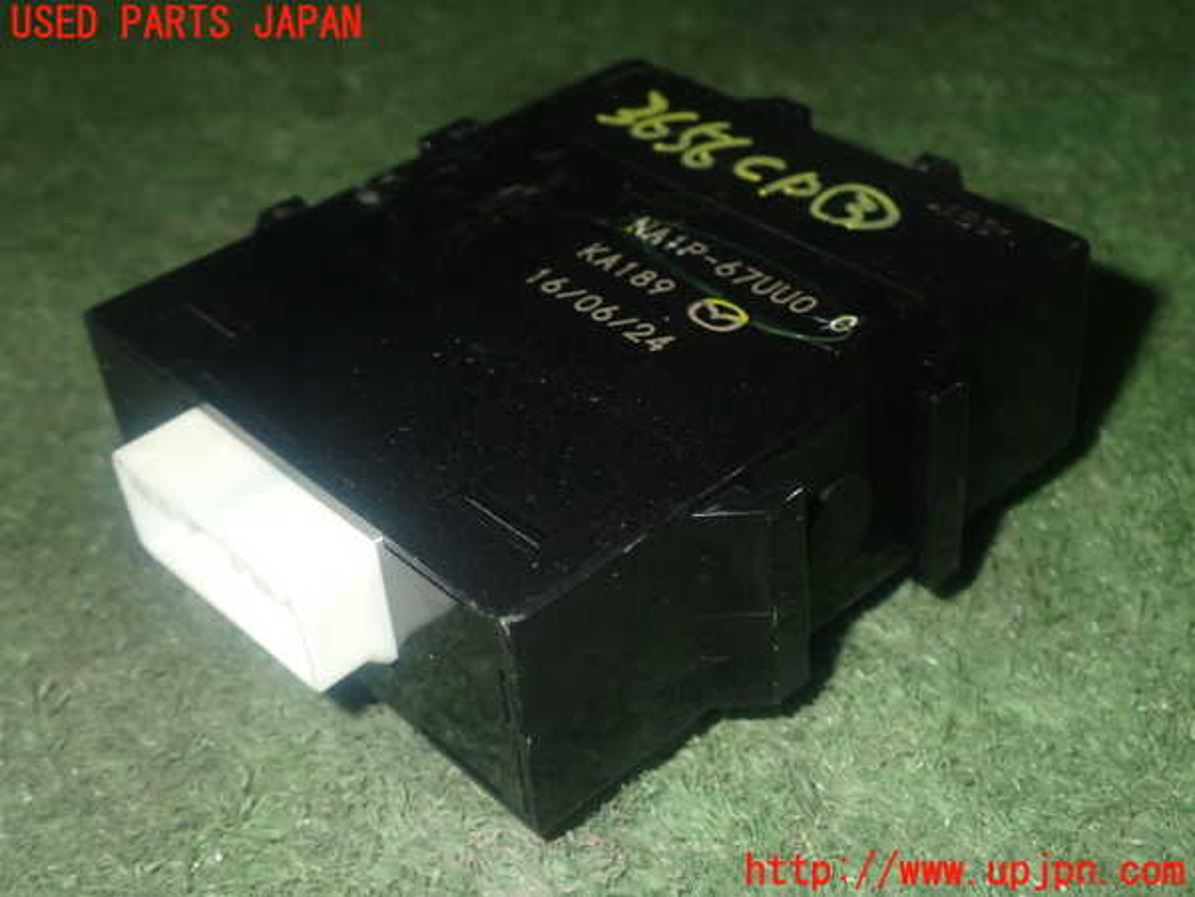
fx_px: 1726
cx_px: 598
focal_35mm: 50
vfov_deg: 29.1
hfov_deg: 38.2
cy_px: 448
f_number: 9
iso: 640
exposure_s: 1/50
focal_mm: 9.01
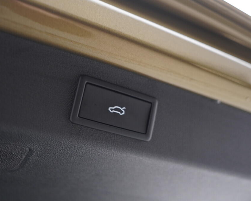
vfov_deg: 36.5
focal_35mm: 41
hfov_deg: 44.7
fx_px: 305
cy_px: 100
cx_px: 140
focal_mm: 24
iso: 400
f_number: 2.8
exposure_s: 1/40
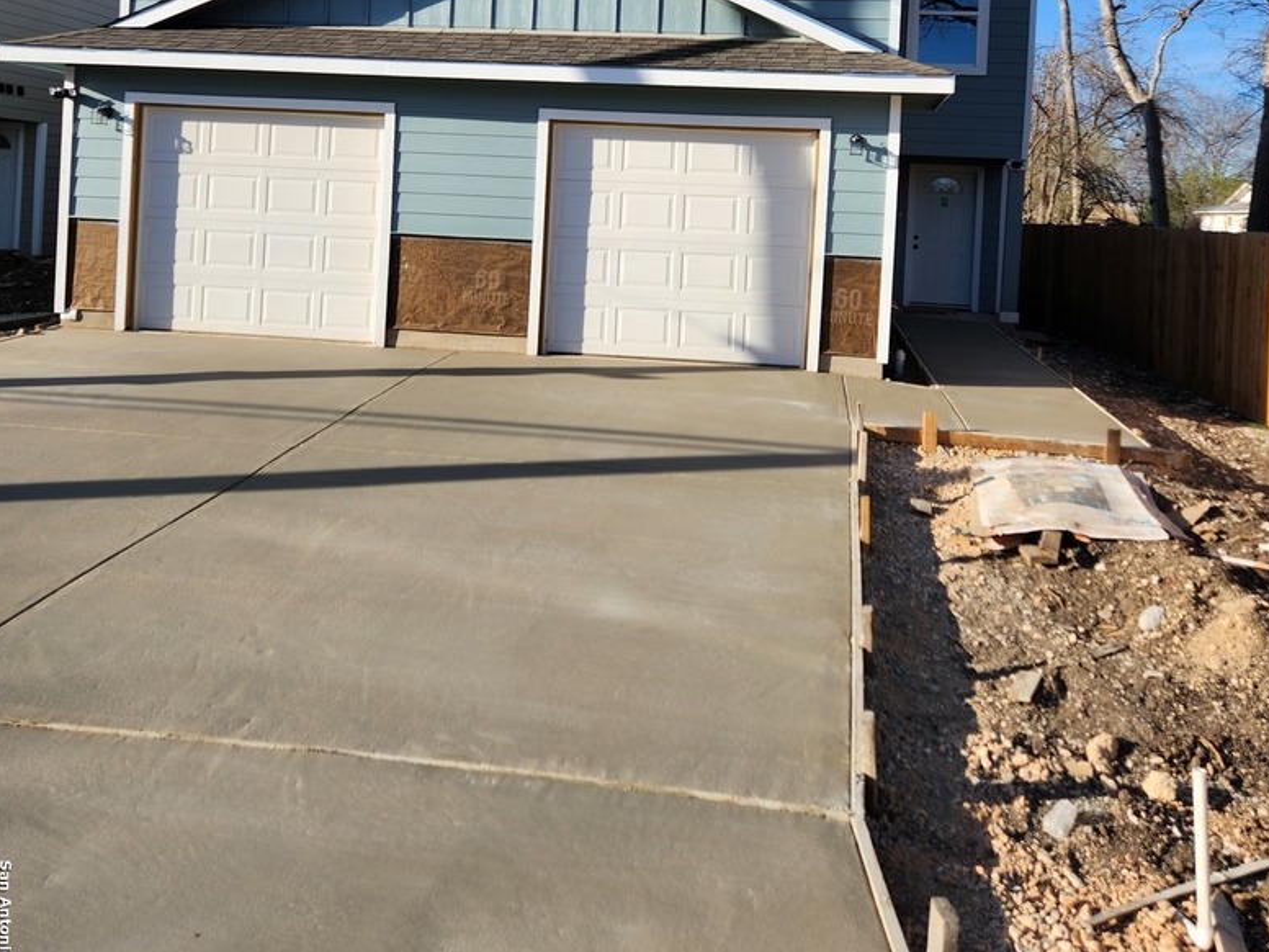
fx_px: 1173
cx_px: 657
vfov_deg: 42.8
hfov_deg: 56.8
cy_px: 240
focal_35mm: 32
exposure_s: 1/1167
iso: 20
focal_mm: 5.4
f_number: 1.8
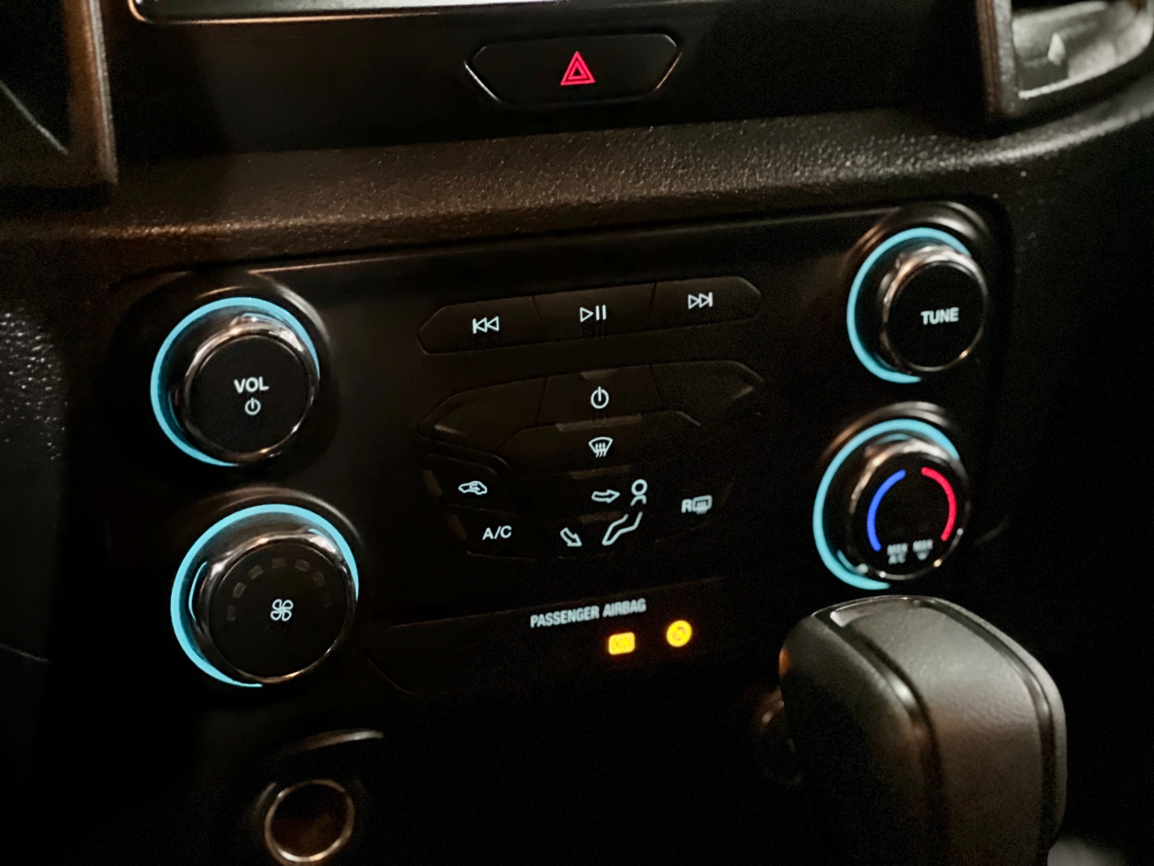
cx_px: 577
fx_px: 2567
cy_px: 433
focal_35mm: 77
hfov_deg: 25.3
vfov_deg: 19.1
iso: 2000
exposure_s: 1/15
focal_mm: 9
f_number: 2.8
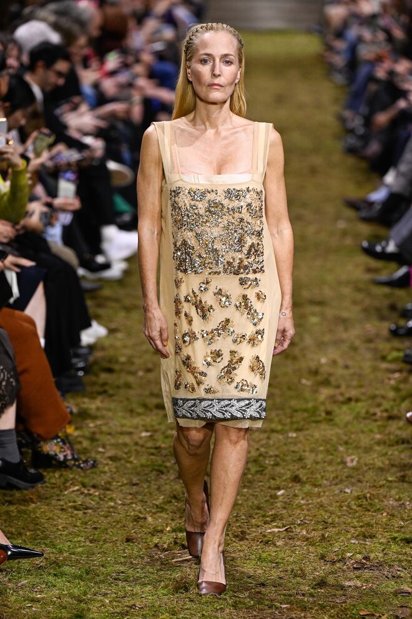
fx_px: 3433
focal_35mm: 200
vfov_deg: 10.3
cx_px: 206
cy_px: 310
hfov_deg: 6.9
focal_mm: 200
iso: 2000
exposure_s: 1/640
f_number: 4
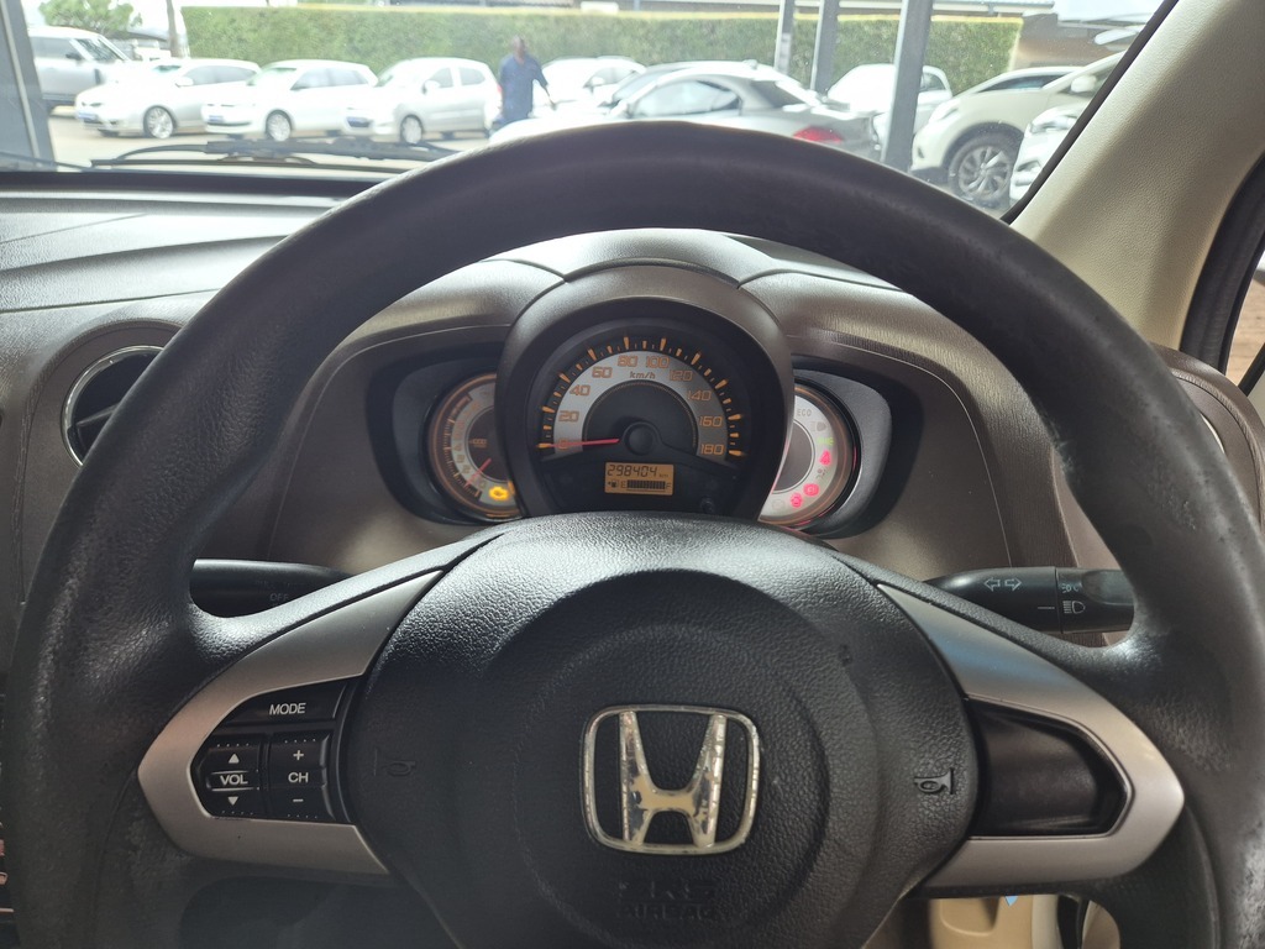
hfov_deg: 73.9
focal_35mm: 23
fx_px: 841
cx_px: 632
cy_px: 474
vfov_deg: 58.9
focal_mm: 5.4
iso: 200
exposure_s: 1/100
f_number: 1.8
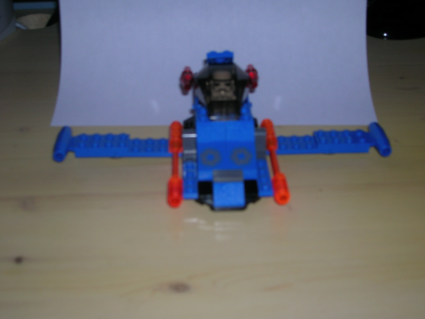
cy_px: 160
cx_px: 212
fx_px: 614
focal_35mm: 50
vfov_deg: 29.1
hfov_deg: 38.2
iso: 50
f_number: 3.3
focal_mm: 8.4
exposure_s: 1/60.1
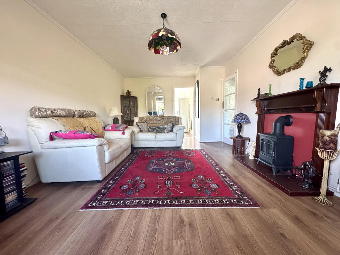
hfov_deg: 102.1
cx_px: 170
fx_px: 138
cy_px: 128
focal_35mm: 14
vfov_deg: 85.7
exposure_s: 1/89
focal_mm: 2.22
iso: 320
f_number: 2.2
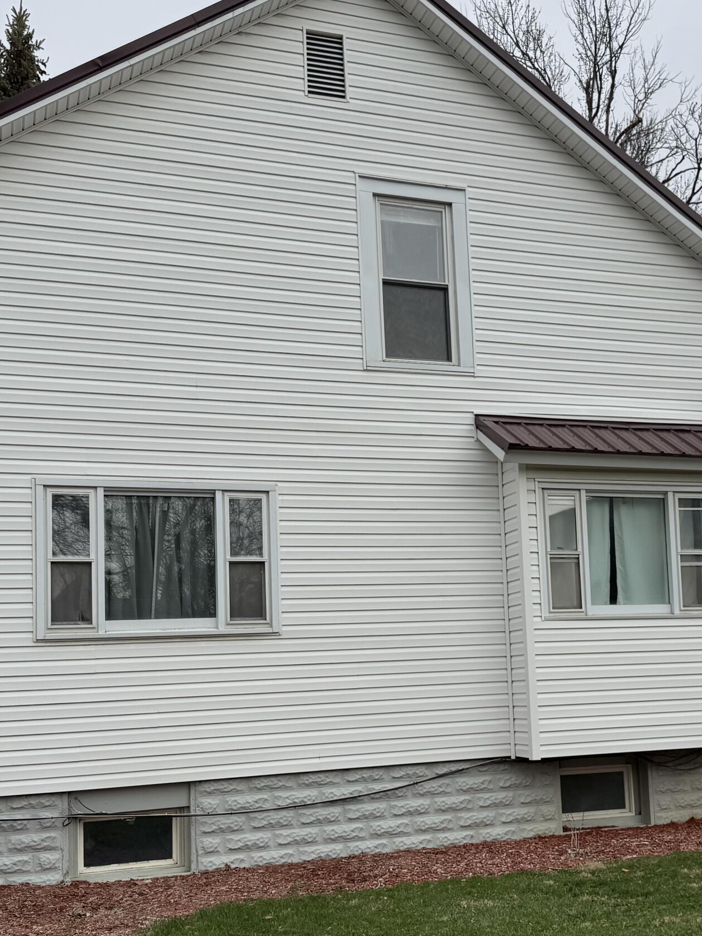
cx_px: 494
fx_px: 1162
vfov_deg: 43.6
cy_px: 569
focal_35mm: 43
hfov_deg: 33.2
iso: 80
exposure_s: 1/6410
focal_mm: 6.76
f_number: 1.78
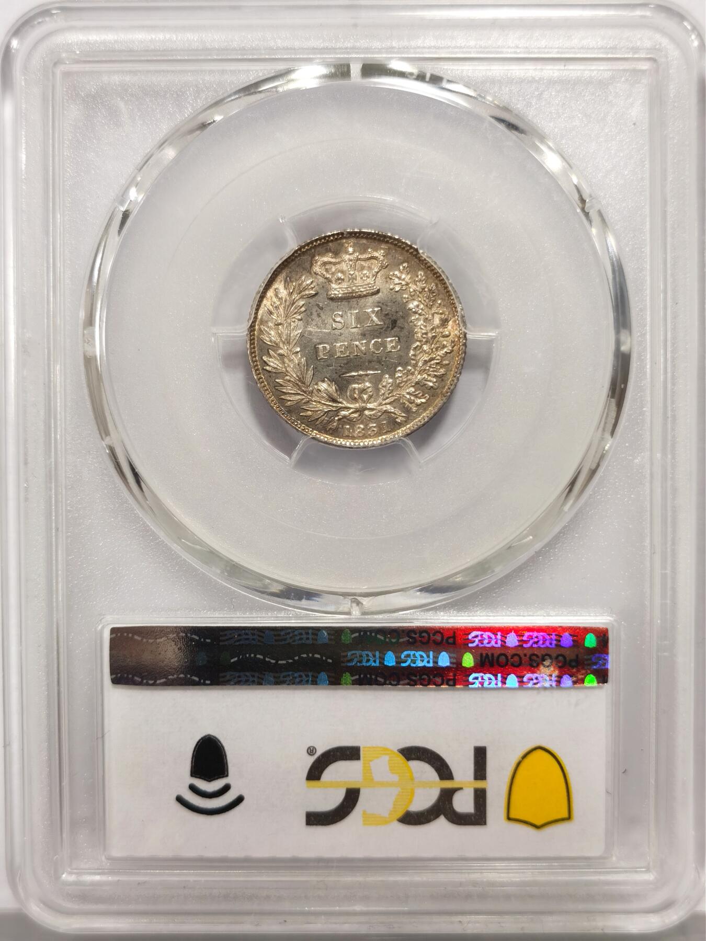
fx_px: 1468
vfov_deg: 35.5
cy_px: 470
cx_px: 353
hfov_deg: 27.0
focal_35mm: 54
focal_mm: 5.56
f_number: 16
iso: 100
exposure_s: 1/100
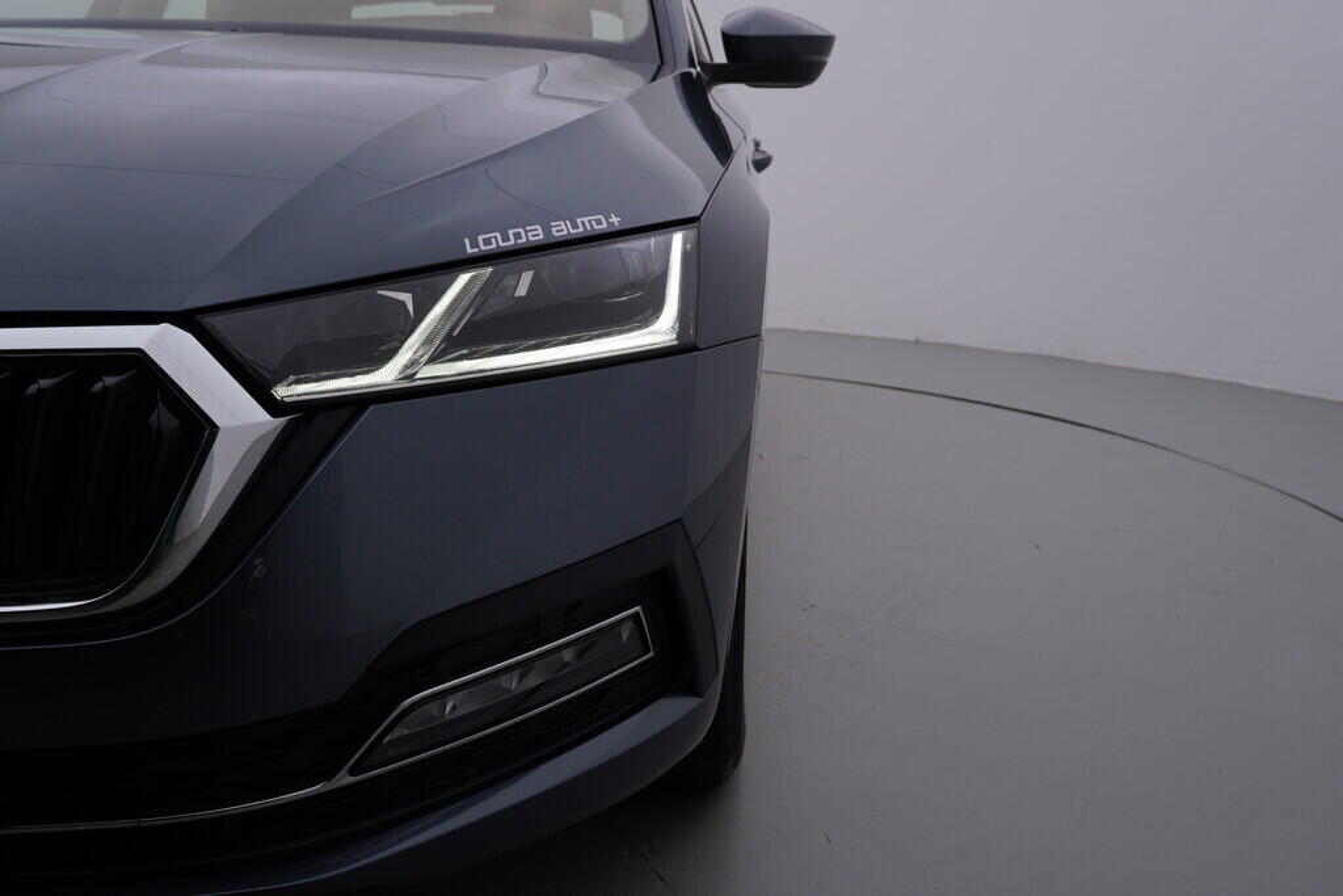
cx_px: 672
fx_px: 1343
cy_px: 448
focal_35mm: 36
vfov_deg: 36.9
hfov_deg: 53.1
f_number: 5.6
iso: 125
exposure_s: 1/125
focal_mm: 24
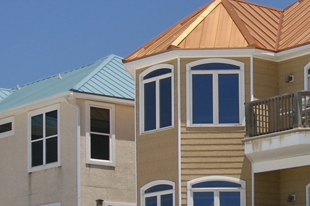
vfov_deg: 9.5
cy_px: 95
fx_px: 1239
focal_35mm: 144
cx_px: 287
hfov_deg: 14.1
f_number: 9
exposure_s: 1/320
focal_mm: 24
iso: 100
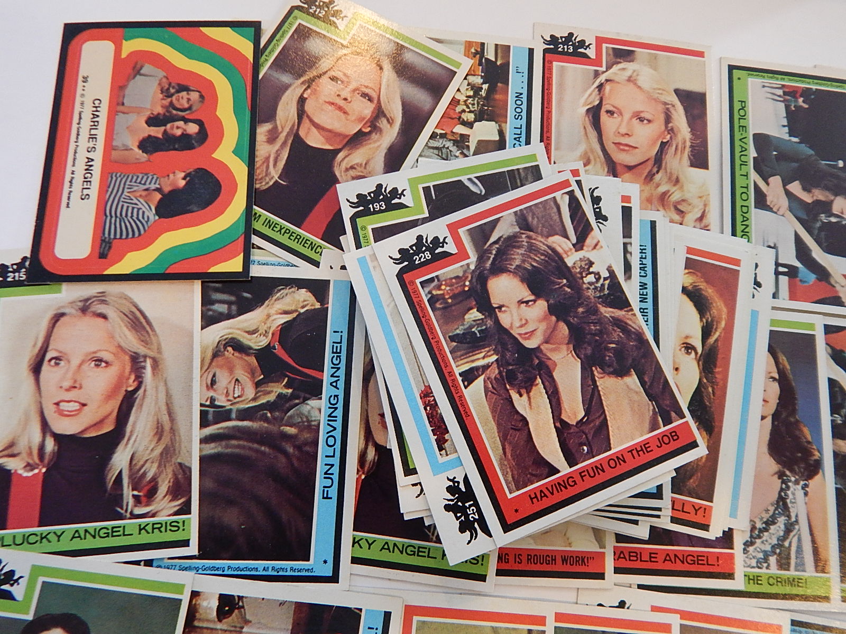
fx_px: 611
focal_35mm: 25
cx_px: 423
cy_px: 317
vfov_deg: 54.9
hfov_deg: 69.4
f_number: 3.1
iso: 280
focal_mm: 4.5
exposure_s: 1/30
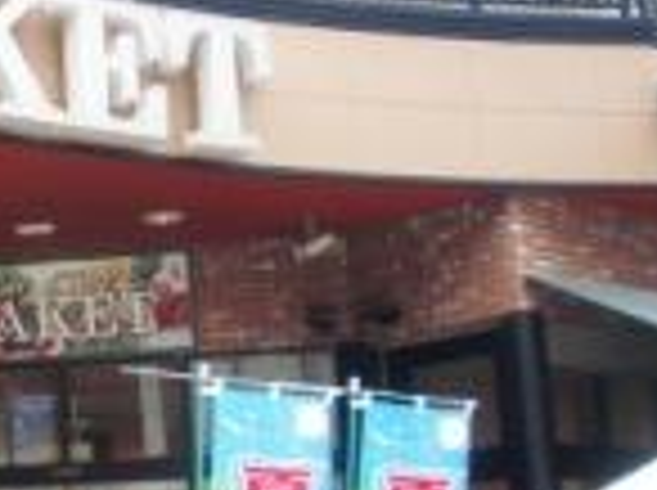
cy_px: 270
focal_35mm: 86
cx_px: -230
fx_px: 1630
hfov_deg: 20.5
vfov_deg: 17.1
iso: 64
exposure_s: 1/250
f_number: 2.6
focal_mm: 4.65
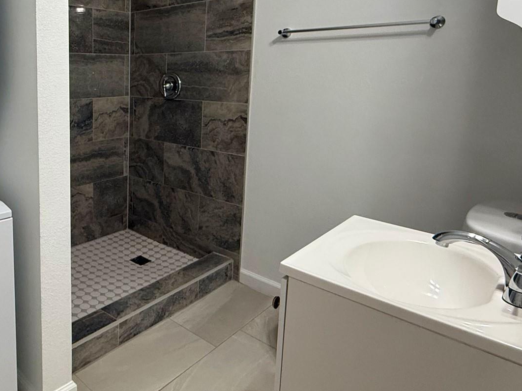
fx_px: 407
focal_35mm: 27
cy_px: 131
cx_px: 100
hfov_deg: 59.8
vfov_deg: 50.4
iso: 320
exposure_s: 1/120
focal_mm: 2.22
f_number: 2.2
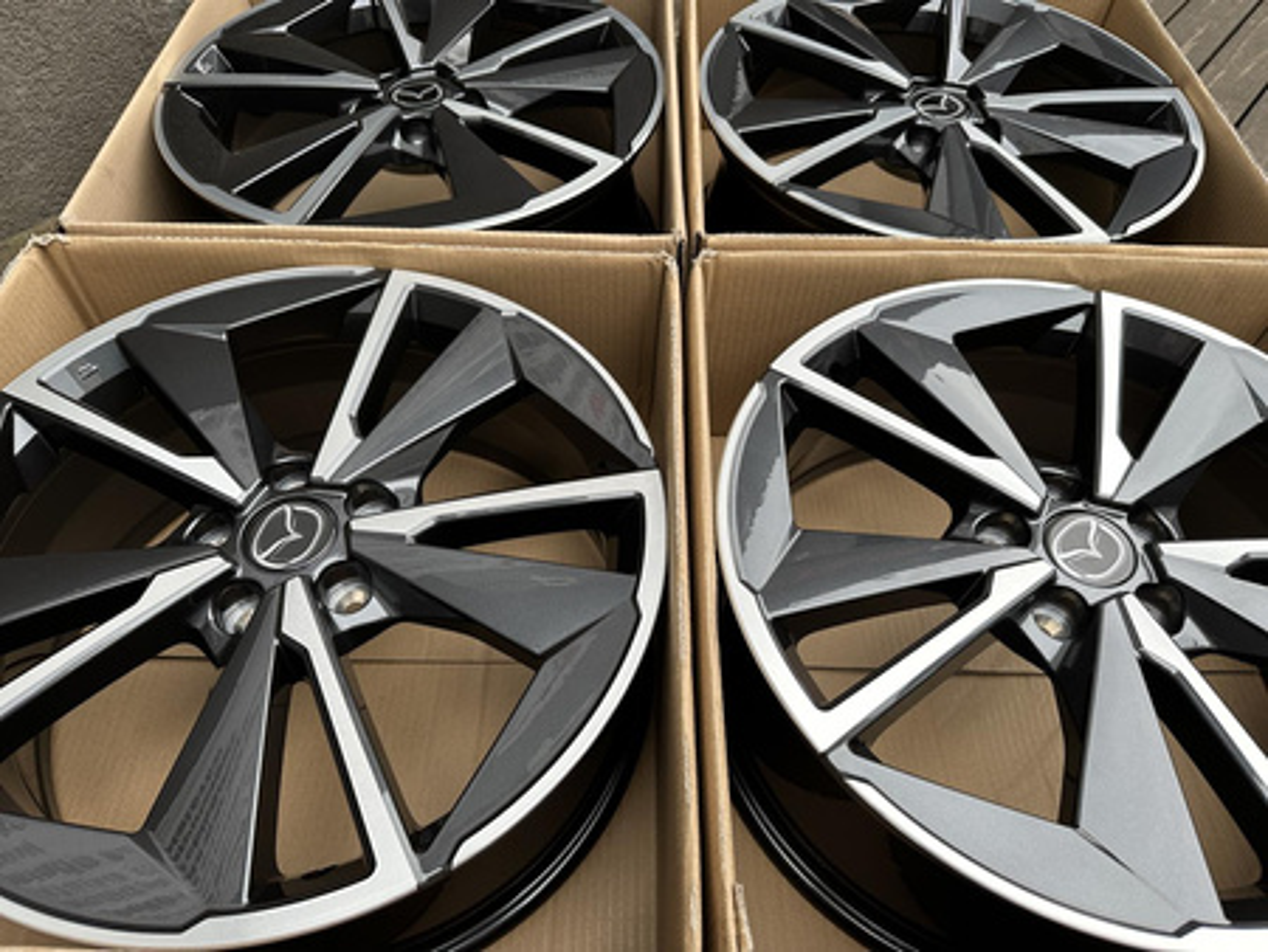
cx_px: 634
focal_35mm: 24
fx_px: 880
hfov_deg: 71.6
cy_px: 476
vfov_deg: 56.9
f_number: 1.78
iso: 80
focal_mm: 6.86
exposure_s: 1/364
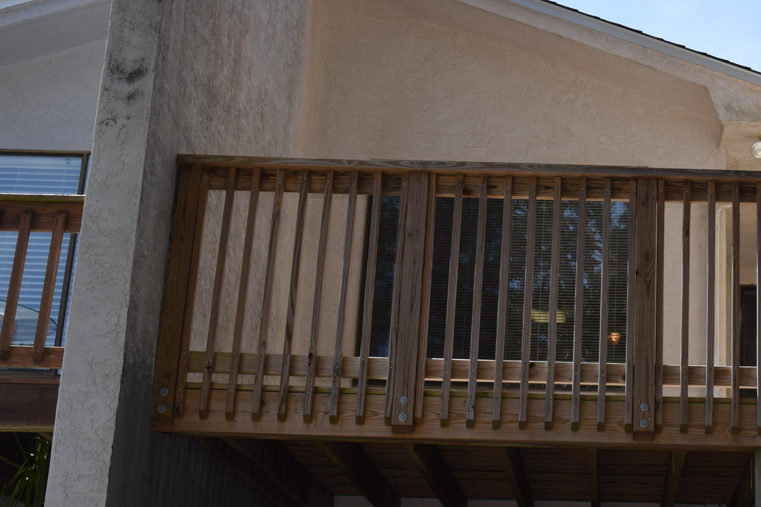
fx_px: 1585
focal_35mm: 75
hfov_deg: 26.2
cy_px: 197
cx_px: 670
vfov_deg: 18.2
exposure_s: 1/200
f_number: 9
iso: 100
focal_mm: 25
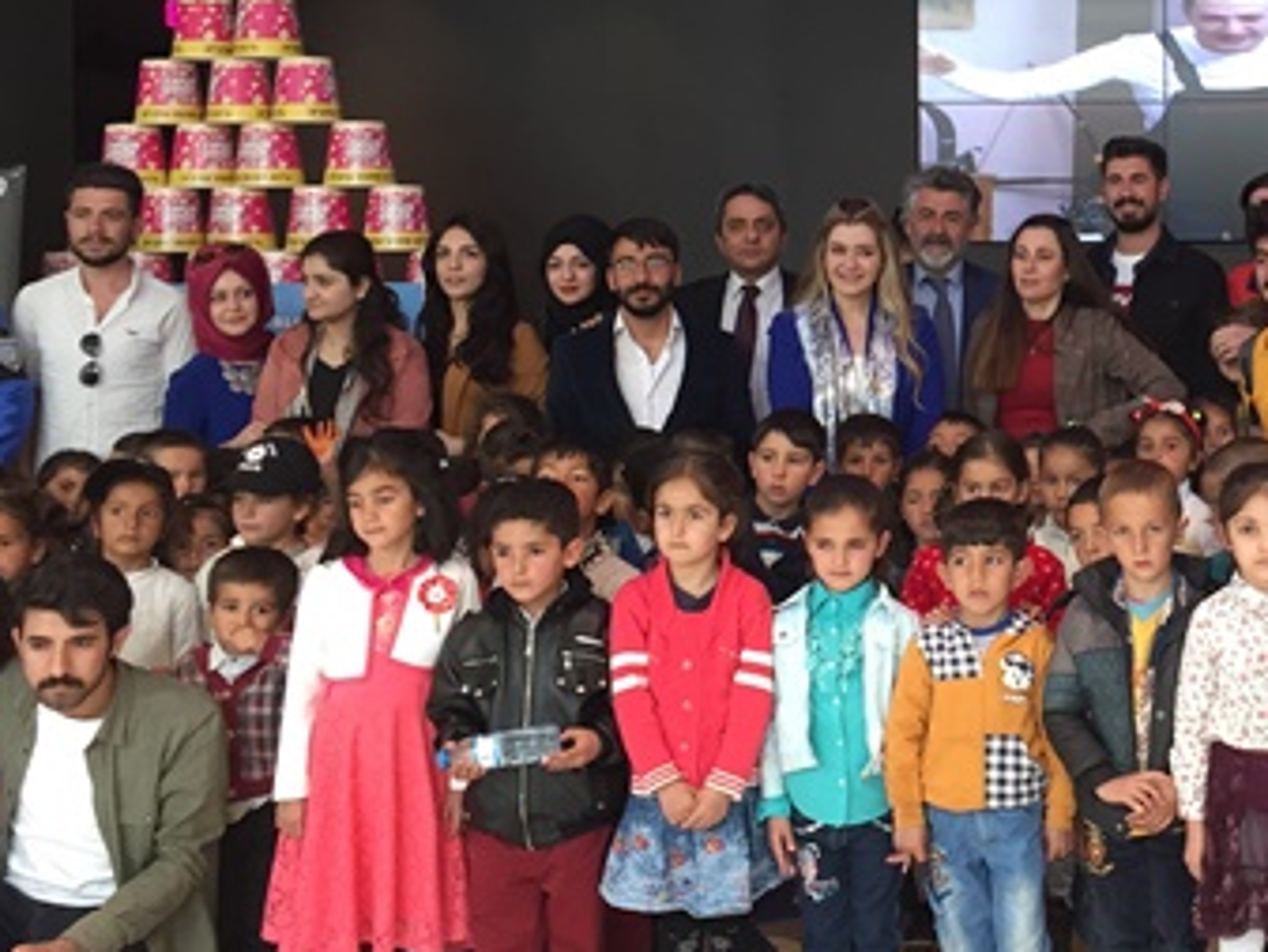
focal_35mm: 55
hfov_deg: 33.1
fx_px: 2015
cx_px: 1148
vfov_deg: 26.3
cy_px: 267
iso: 64
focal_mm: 4.15
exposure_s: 1/33
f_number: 2.2
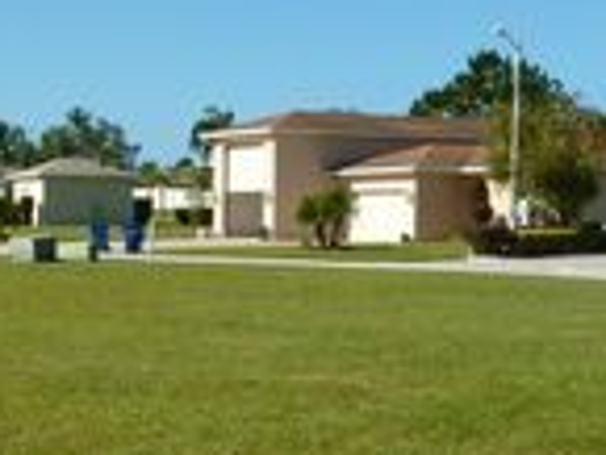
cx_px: 150
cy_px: 361
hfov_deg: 22.5
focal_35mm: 86
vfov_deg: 17.1
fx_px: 1507
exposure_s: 1/400
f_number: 5
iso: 80
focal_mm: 4.1
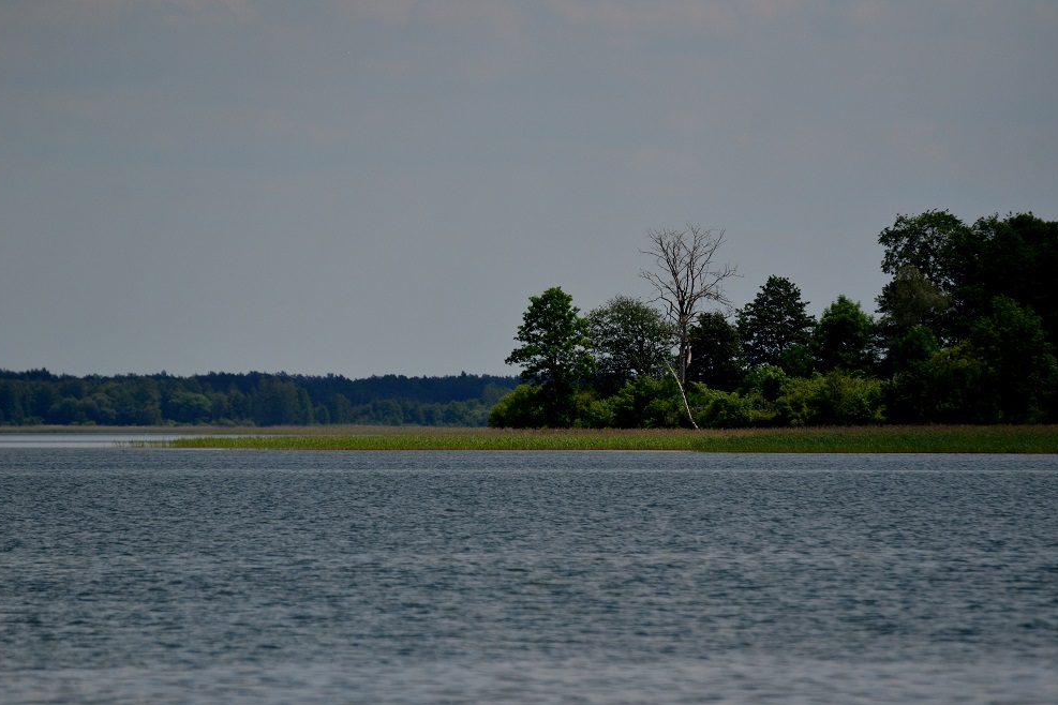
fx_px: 12019
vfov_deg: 3.4
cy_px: 353
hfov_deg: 5.0
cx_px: 525
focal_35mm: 409
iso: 560
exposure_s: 1/8000
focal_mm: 270
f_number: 5.6
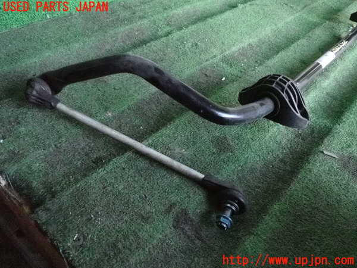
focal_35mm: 30
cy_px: 134
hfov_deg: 60.0
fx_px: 309
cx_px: 178
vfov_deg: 46.8
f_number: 2.3
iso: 6400
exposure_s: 1/125
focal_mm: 5.4
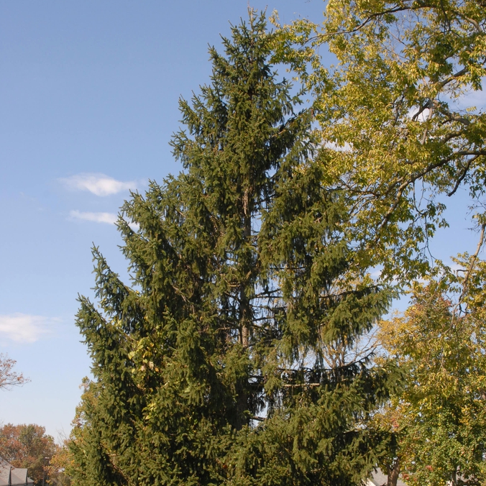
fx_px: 921
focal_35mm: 58
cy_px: 301
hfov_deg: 29.6
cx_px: 244
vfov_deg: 29.4
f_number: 9
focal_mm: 30
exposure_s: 1/320
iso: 400
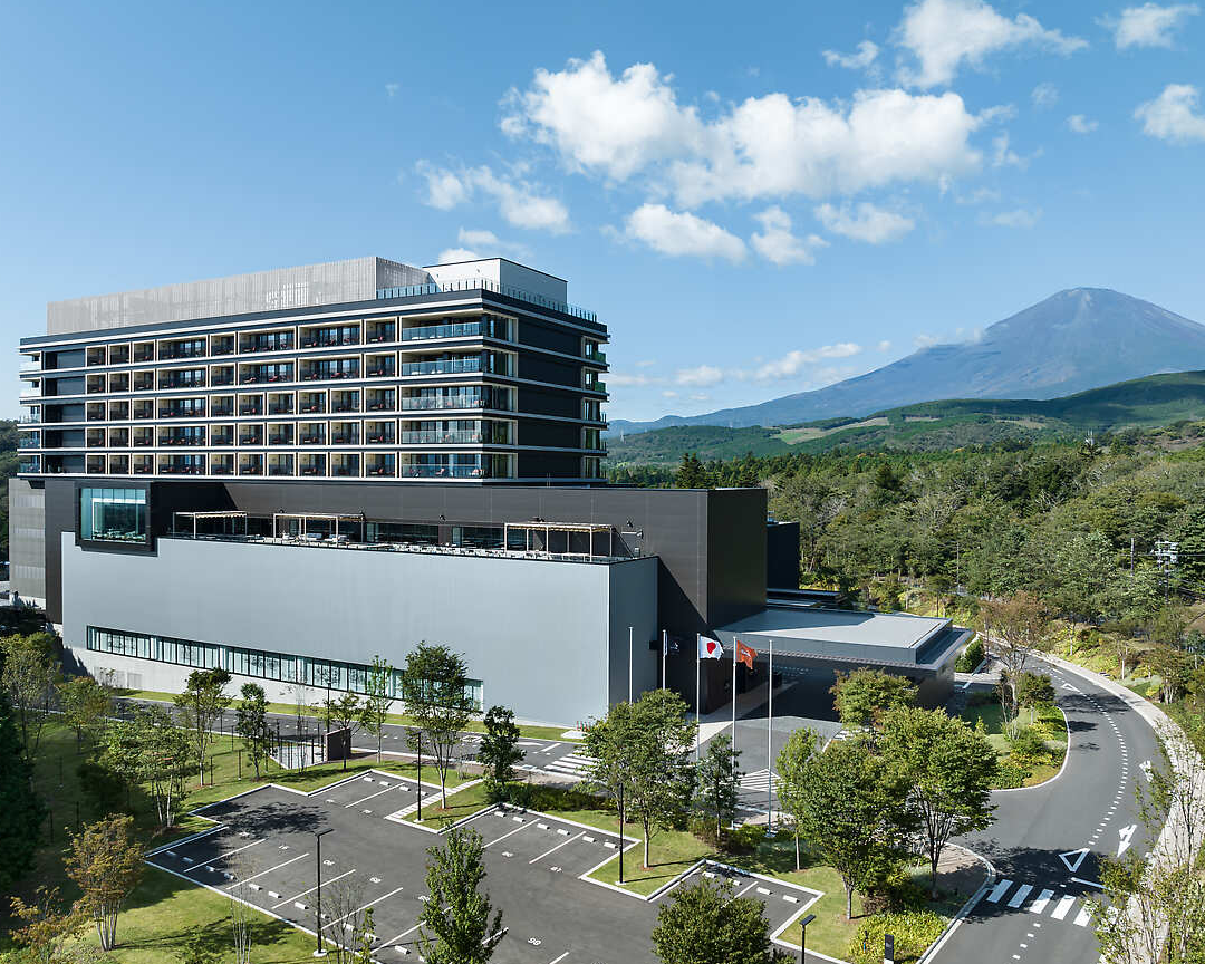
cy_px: 499
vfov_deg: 54.9
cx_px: 625
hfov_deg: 66.0
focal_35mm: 26
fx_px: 927
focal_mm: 12.29
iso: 100
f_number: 5.6
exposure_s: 1/240
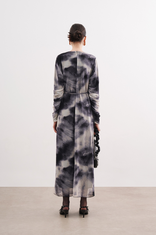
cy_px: 118
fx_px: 318
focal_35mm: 49
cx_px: 78
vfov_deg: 40.3
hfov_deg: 27.5
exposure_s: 1/160
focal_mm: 49
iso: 400
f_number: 11
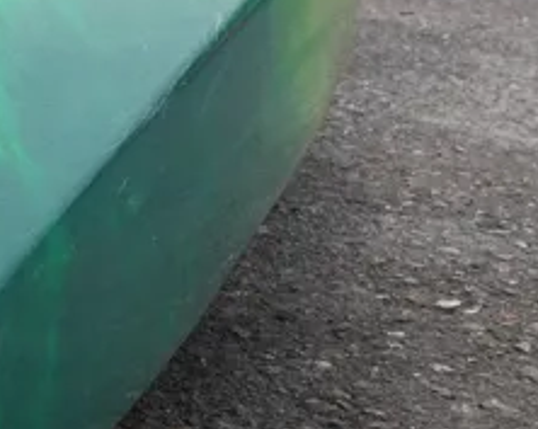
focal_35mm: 141
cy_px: 187
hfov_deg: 12.9
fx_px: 2242
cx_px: -276
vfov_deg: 10.9
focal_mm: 20
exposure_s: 1/250
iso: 200
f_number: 8
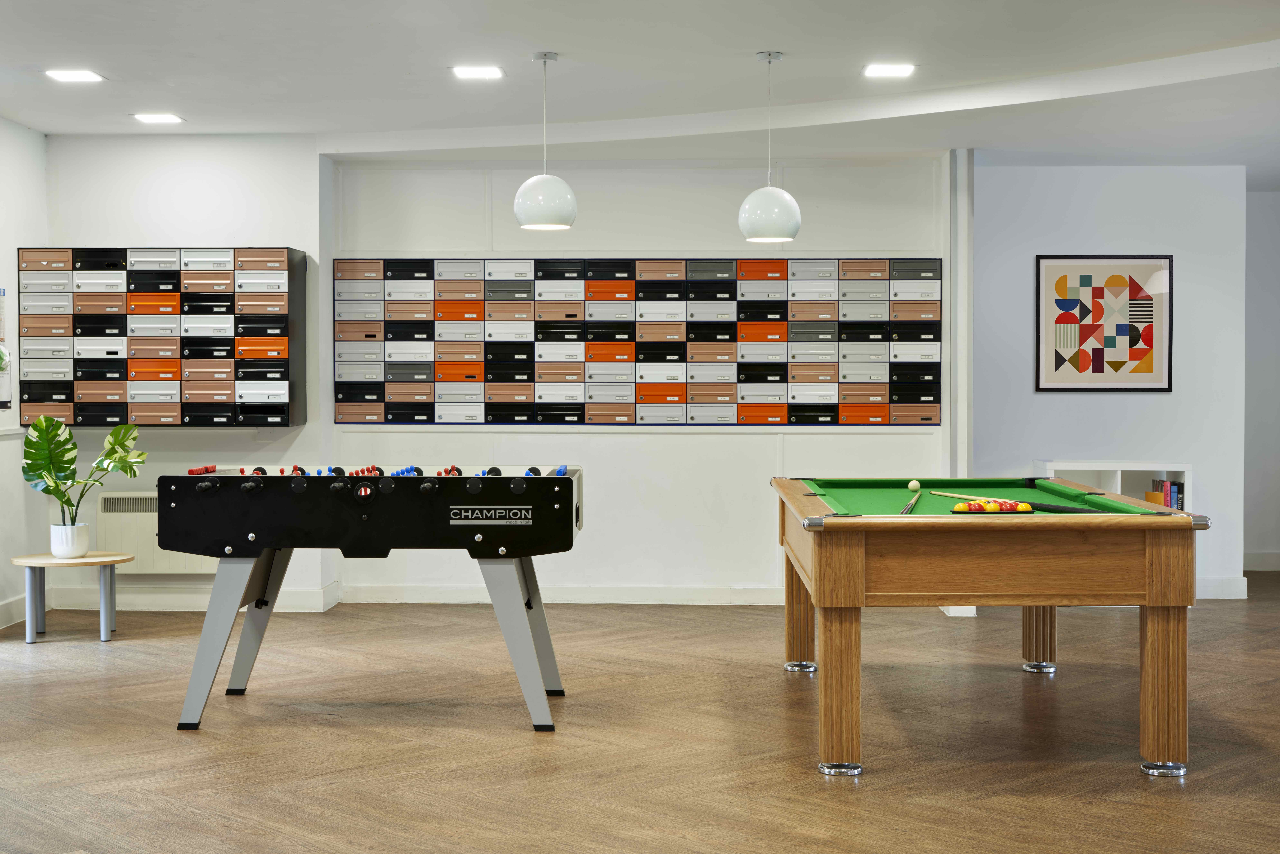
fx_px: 1778
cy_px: 427
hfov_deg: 39.6
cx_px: 640
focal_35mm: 50
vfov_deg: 27.0
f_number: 10
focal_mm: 50
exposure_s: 1.3
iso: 50
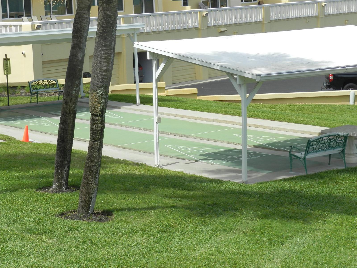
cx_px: 178
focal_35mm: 100
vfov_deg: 14.8
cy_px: 134
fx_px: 1031
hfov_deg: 19.6
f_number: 4.6
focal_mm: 17.7
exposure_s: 1/800
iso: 160
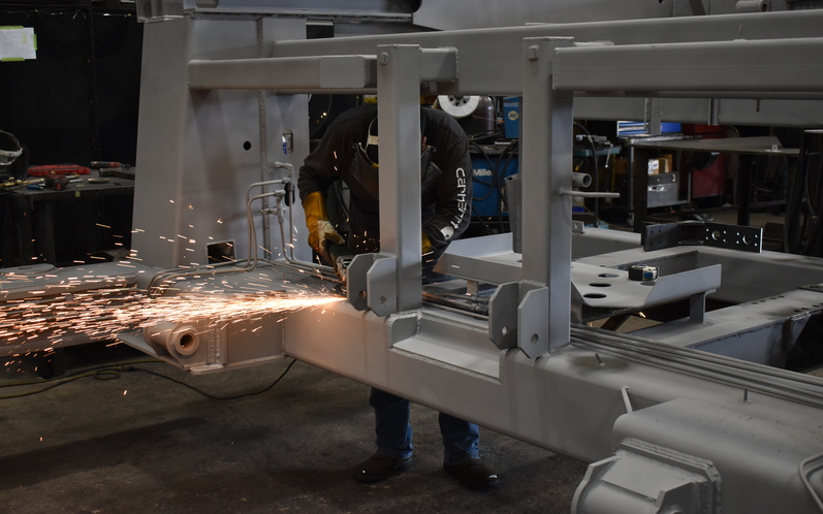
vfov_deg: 28.0
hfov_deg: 43.5
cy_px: 265
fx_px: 1032
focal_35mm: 46
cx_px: 412
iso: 1000
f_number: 4.2
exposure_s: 1/125
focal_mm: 30
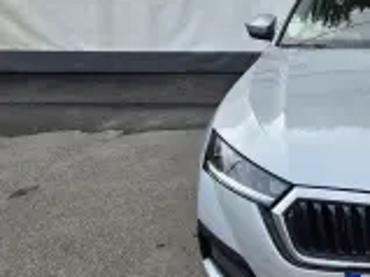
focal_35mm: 52
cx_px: 410
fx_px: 555
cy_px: 86
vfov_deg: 27.8
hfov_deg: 32.3
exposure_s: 1/824
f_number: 1.8
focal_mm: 5.4
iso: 25
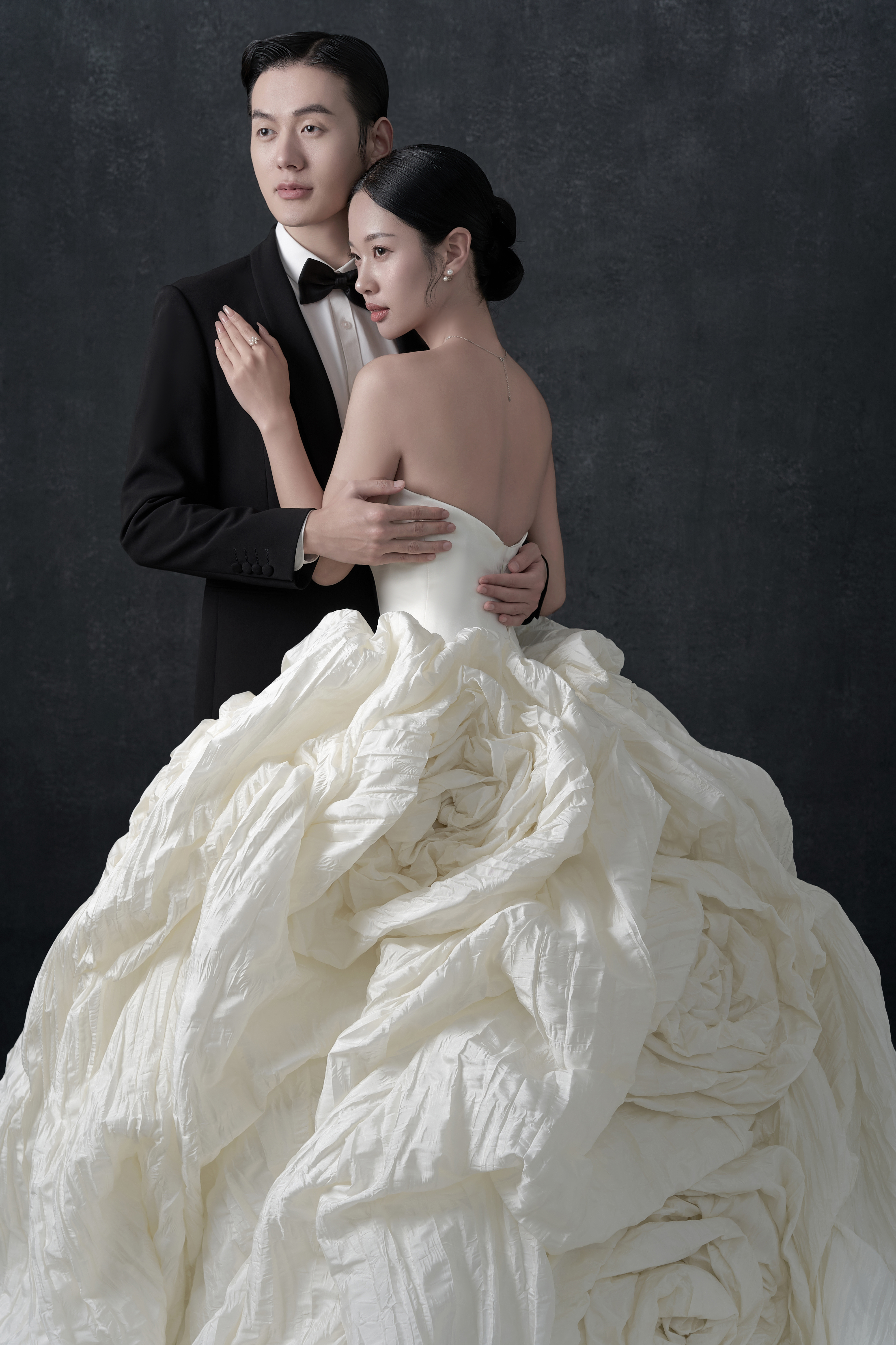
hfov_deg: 24.2
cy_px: 672
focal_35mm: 56
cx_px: 448
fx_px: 2091
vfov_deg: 35.6
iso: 125
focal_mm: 56
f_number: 5
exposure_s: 1/125
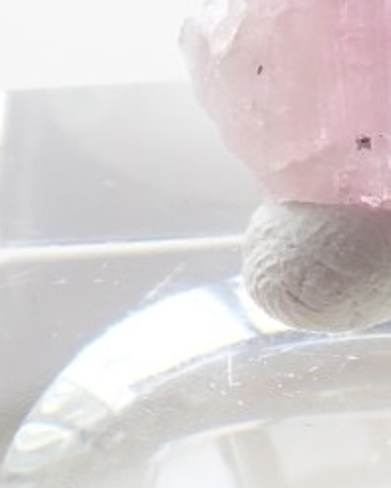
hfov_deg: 19.6
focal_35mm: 76
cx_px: 395
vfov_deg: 24.7
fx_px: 1099
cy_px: 110
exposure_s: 1/125
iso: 200
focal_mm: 5.5
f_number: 3.2
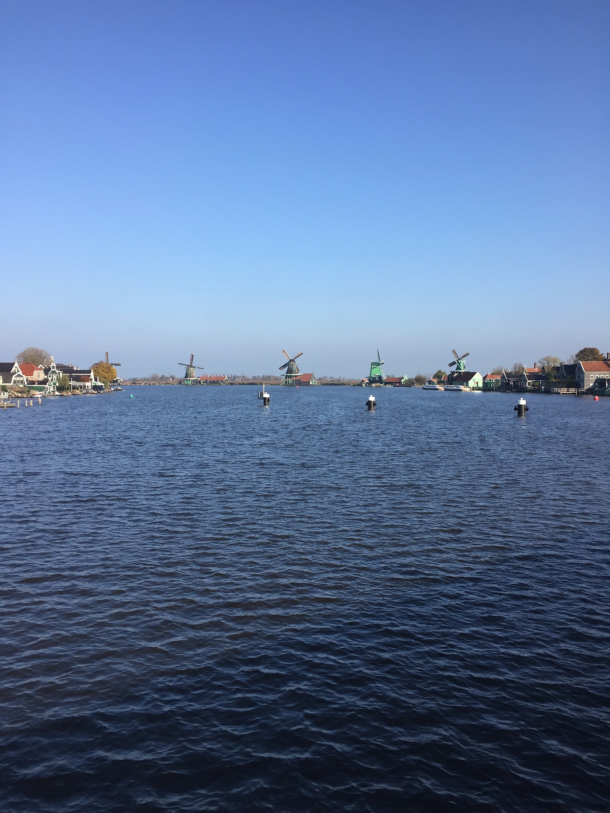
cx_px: 305
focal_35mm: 29
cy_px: 406
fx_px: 681
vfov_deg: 61.7
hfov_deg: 48.2
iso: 32
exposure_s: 1/1163
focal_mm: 4.15
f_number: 2.2
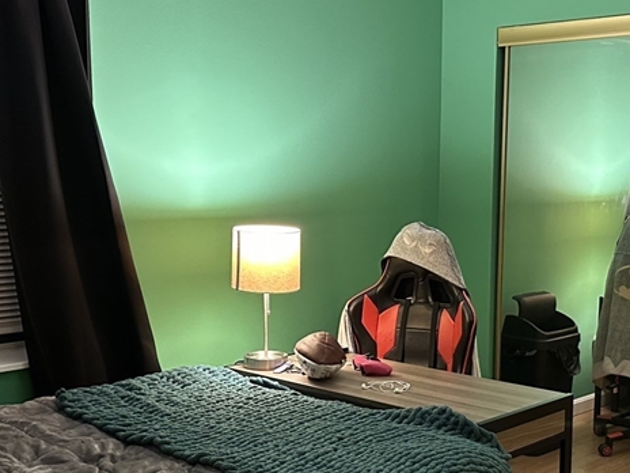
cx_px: 424
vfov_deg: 27.4
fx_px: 965
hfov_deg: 35.8
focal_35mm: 53
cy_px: 317
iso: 800
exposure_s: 1/40
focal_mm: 6.86
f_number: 1.78
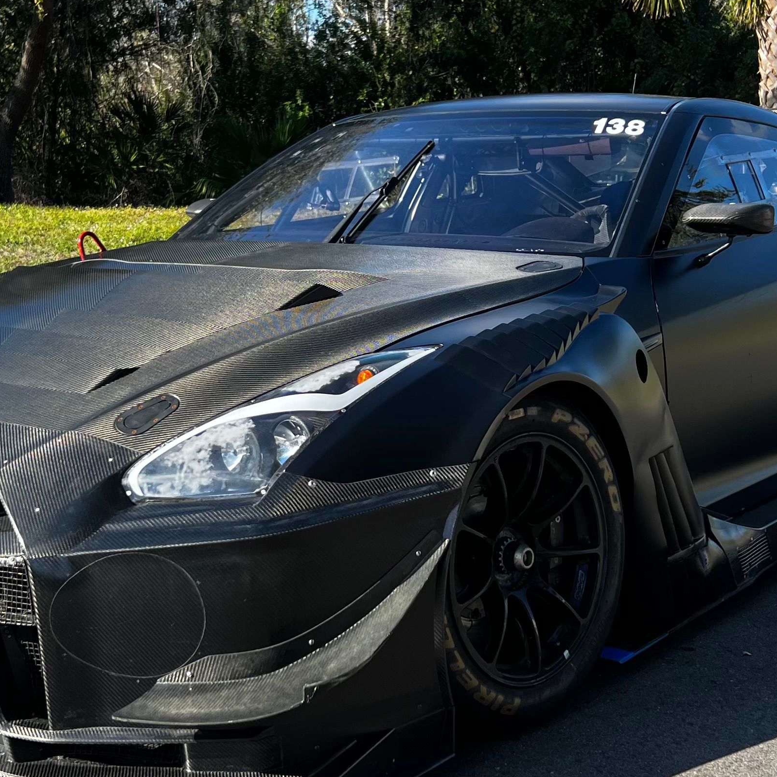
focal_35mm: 58
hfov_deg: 29.5
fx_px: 1473
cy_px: 404
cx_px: 333
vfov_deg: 29.5
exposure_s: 1/1159
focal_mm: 5.7
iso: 50
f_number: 1.5
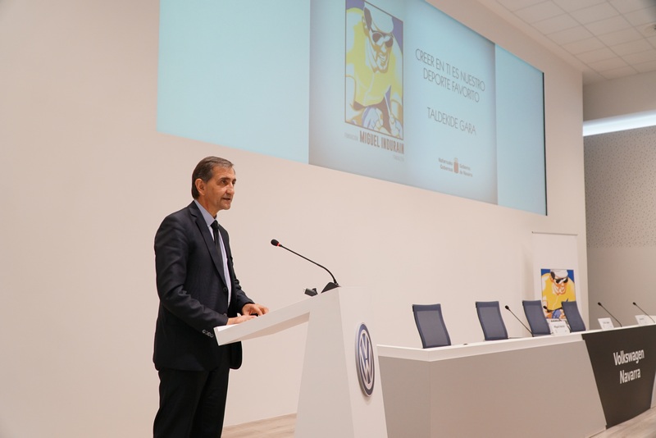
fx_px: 547
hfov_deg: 61.9
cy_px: 219
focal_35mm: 30
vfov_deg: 43.6
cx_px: 328
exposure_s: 1/160
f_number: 4
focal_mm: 20
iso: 1000
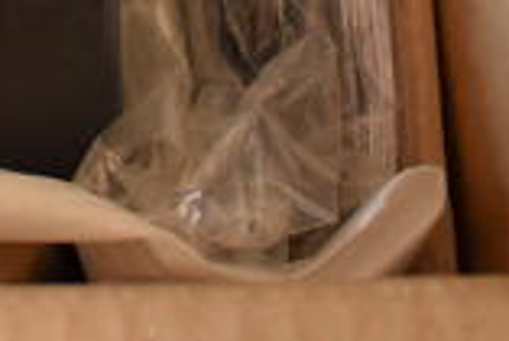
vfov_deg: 12.0
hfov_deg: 18.3
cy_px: -273
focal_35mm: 105
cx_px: -133
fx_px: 1486
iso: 2000
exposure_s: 1/30
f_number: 3.5
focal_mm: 18
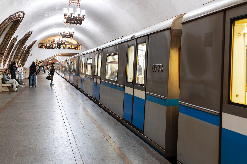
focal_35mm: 35
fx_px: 240
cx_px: 124
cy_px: 82
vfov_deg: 37.8
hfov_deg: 54.5
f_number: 4
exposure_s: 1/60
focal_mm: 35
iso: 3200
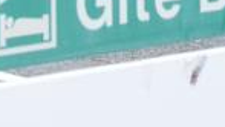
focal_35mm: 384
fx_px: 2293
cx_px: 276
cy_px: -275
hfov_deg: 5.6
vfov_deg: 3.1
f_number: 9
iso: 6400
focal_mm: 40
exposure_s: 1/3200
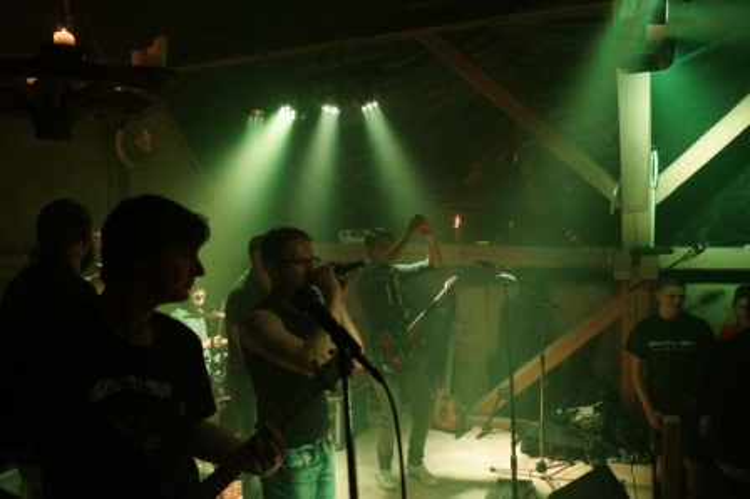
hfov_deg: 67.4
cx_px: 375
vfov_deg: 47.9
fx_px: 562
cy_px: 250
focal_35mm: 27
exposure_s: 1/60
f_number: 4
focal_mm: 18
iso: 2500
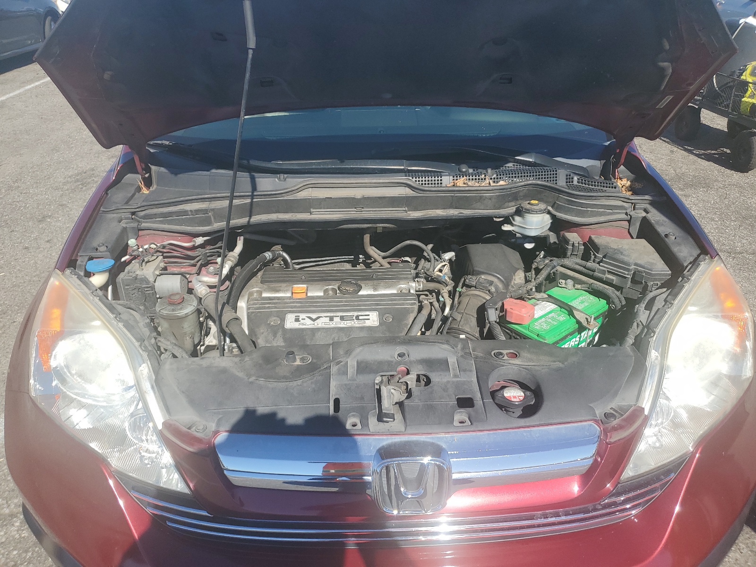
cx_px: 378
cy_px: 284
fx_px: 568
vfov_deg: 53.1
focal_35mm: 26
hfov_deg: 67.3
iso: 50
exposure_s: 1/2500
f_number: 1.5
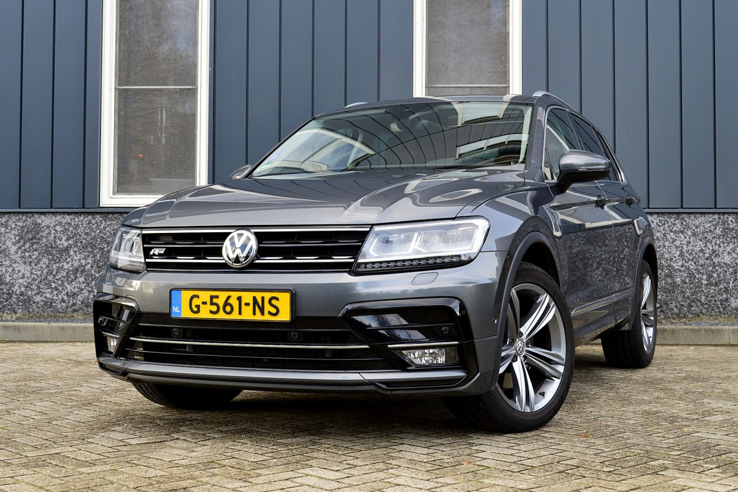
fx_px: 1045
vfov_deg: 26.5
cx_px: 369
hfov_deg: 38.9
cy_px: 246
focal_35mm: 51
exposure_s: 1/60
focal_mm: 34
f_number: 8
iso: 400
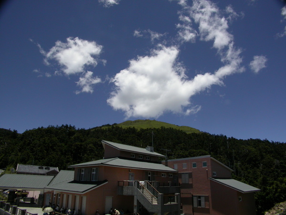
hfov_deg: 49.0
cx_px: 143
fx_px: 314
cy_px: 108
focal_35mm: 38
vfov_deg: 37.7
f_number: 7.5
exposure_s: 1/654
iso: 100
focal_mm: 7.85
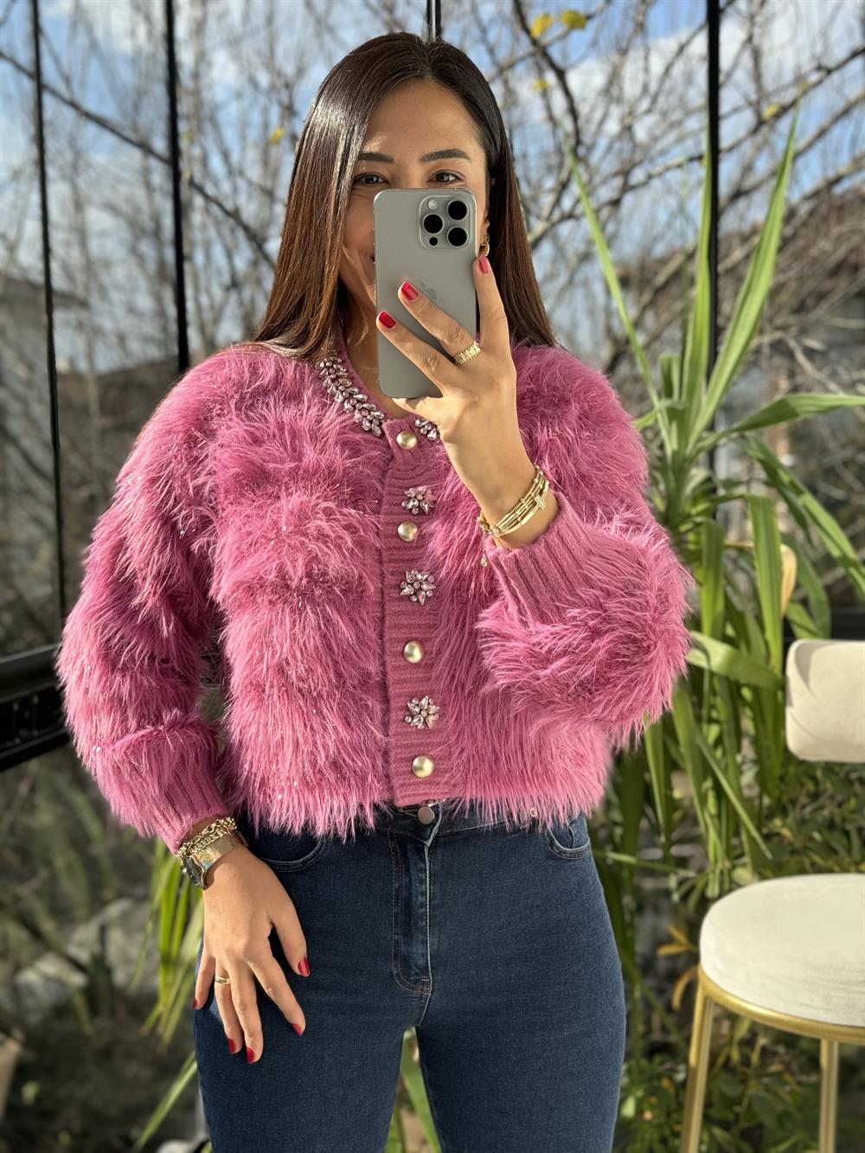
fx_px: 1599
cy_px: 576
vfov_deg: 39.7
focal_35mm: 48
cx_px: 432
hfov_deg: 30.3
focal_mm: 6.76
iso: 64
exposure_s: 1/664
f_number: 1.78
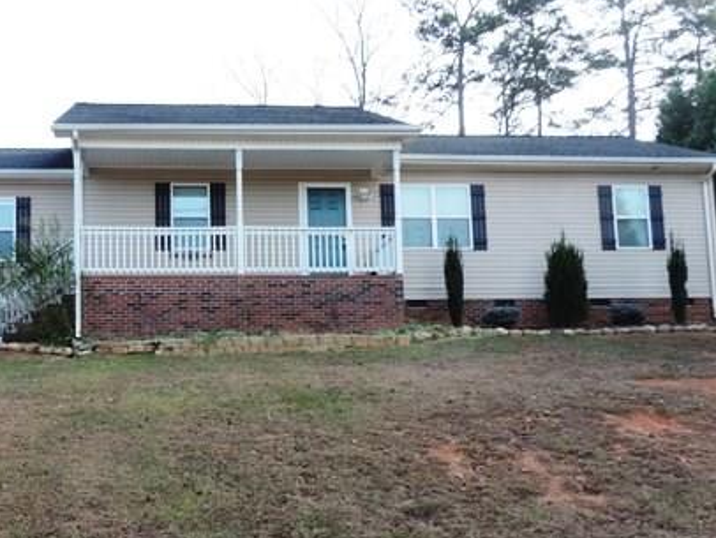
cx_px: 240
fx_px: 1076
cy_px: 323
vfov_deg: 28.0
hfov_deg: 36.4
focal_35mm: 52
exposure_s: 1/250
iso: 80
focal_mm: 5.8
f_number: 3.2
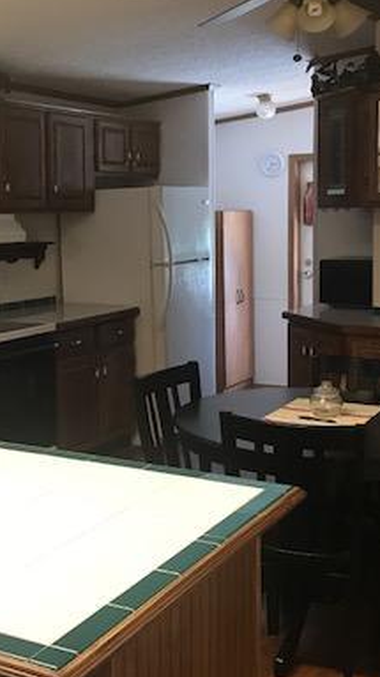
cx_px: 152
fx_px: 915
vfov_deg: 40.5
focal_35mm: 51
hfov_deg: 23.4
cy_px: 299
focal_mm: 3.99
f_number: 1.8
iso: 64
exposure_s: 1/15
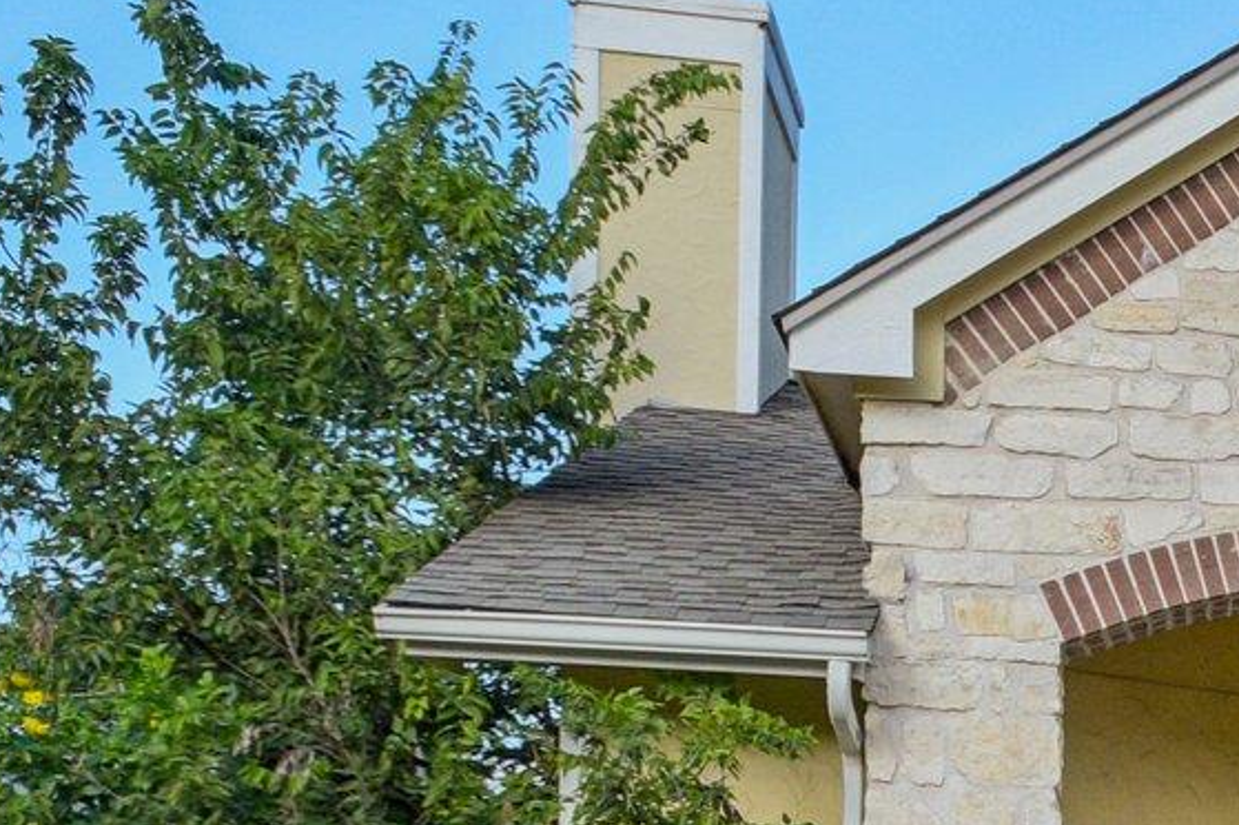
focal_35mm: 66
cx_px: 1993
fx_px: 2270
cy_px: 886
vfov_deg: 19.8
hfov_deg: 22.9
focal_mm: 12
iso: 400
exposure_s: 1/320
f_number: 8
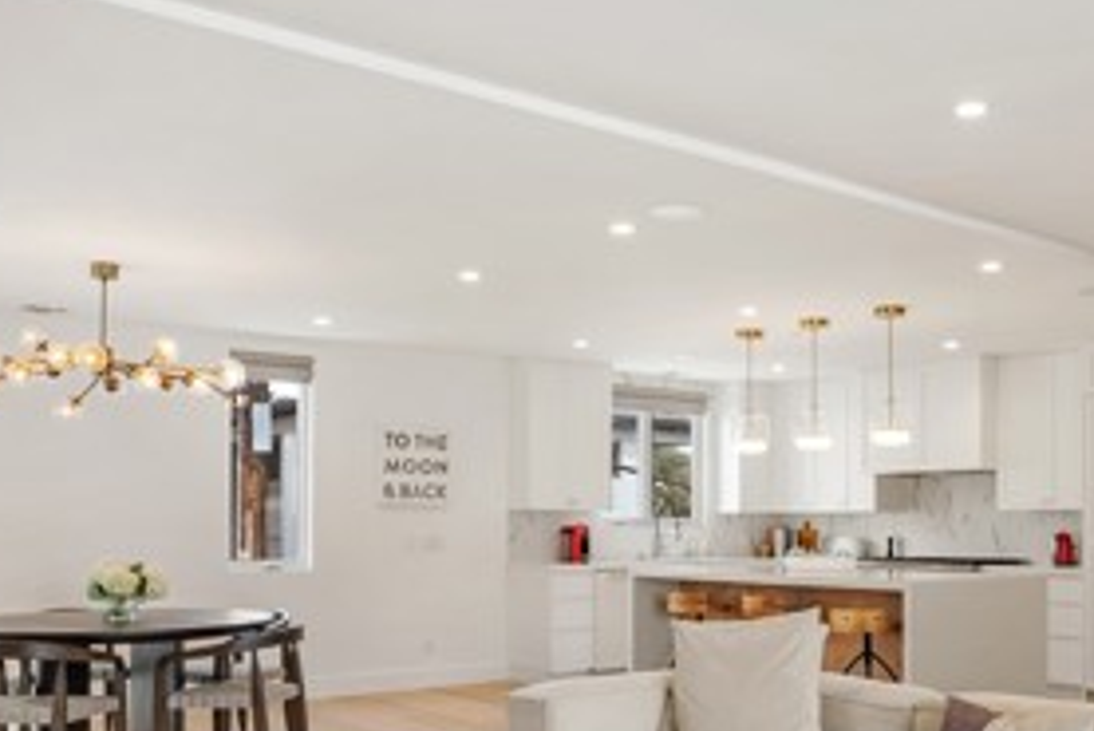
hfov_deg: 51.2
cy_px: 567
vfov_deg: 35.0
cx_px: 699
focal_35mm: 37
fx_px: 1125
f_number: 8
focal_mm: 16
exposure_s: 1/2
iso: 100
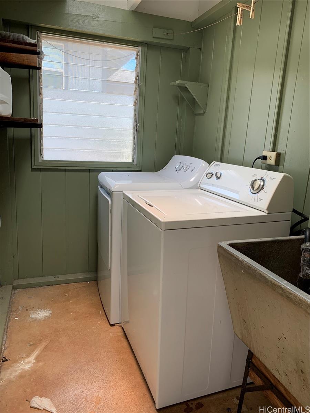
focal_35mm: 26
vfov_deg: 67.3
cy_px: 206
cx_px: 155
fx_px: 310
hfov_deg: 53.1
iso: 50
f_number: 1.8
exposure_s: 1/121
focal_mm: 4.25
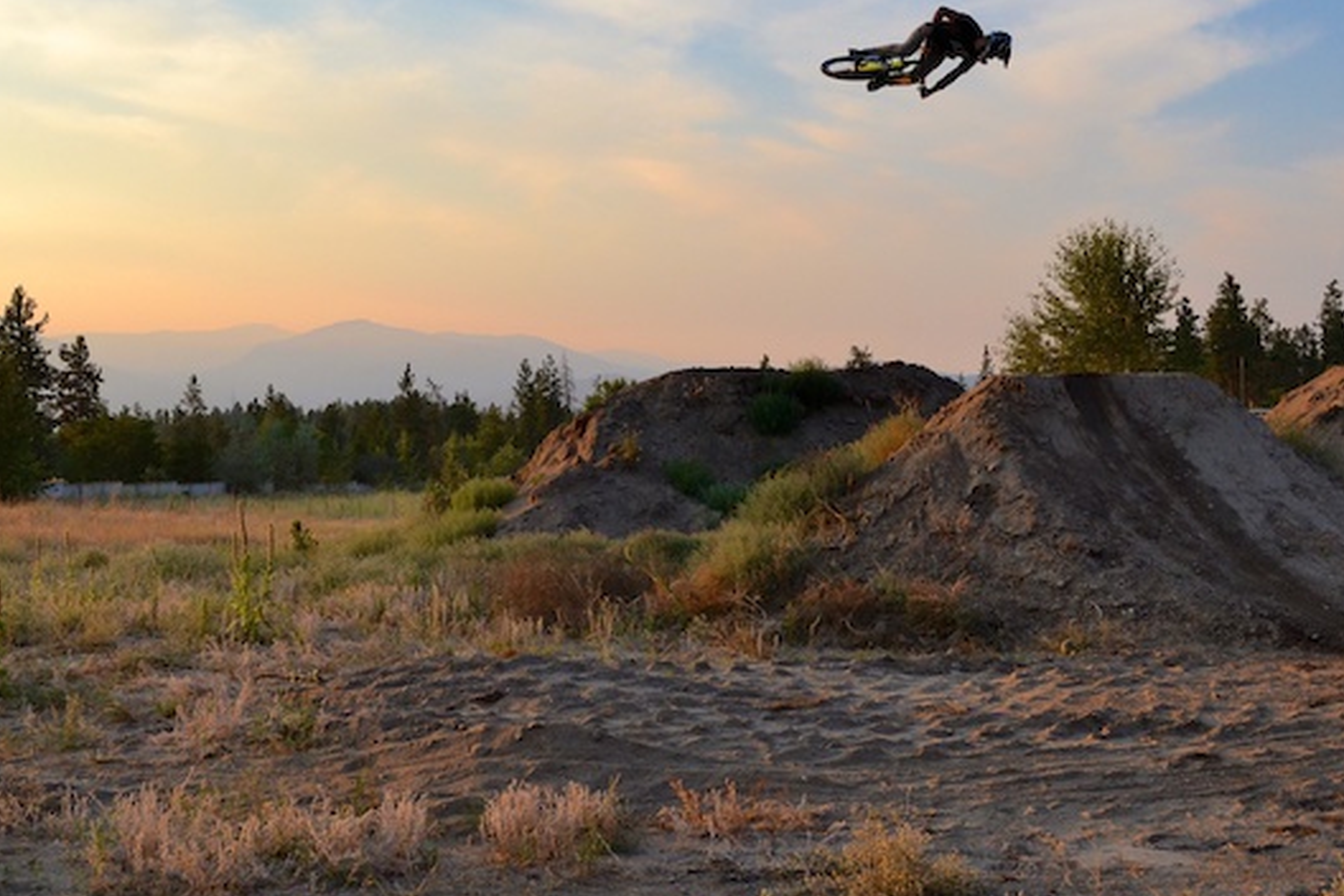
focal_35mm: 50
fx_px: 1867
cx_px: 619
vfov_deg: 27.0
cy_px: 424
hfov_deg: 39.6
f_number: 7.1
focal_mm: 22
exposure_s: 1/640
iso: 800
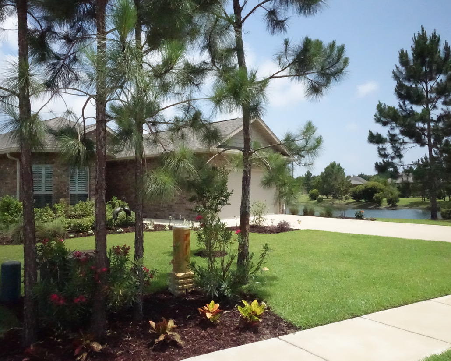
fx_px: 374
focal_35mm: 28
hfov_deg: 62.1
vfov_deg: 51.5
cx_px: 203
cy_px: 175
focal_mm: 8.8
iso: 12800
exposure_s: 1/1600
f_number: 11
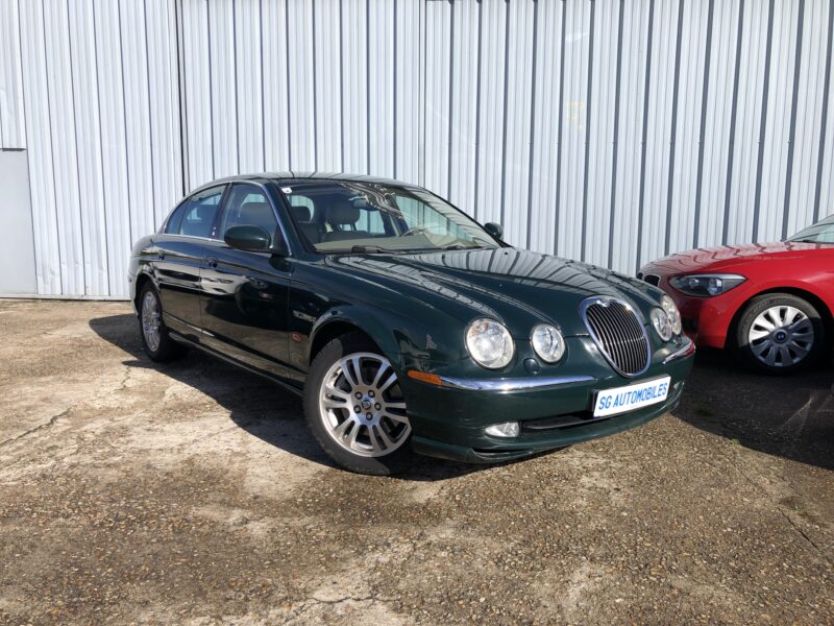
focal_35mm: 28
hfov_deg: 63.4
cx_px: 417
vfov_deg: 49.7
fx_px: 675
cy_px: 313
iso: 20
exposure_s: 1/2000
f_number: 1.8
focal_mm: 4
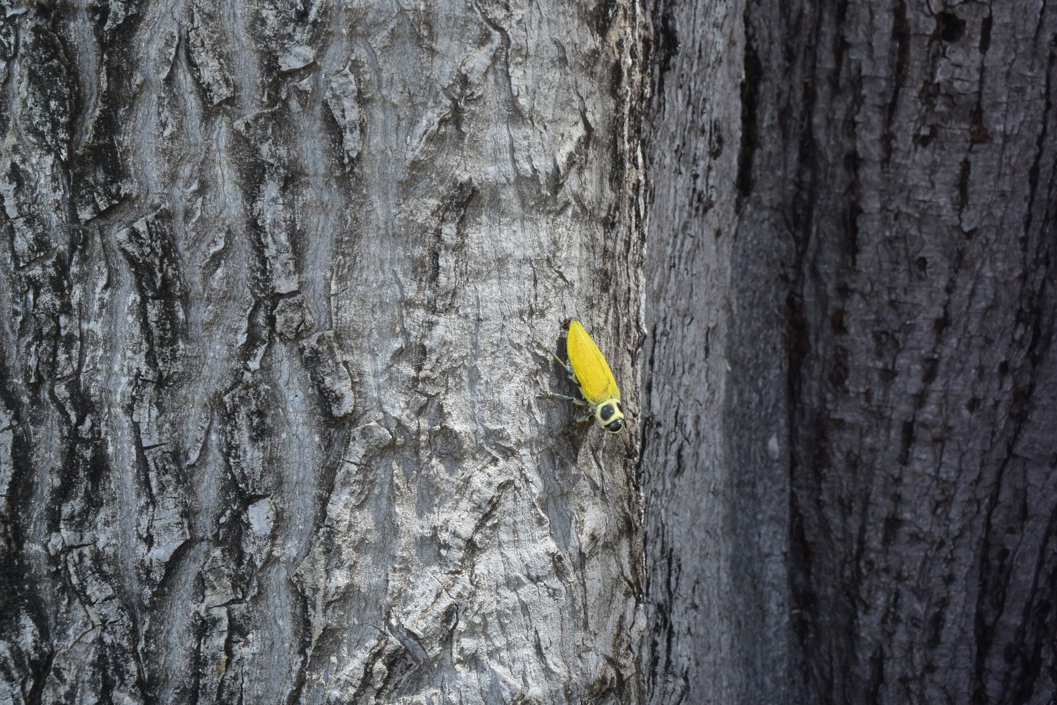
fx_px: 2407
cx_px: 533
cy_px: 351
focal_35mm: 82
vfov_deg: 16.6
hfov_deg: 24.8
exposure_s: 1/60
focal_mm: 30
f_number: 11
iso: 250
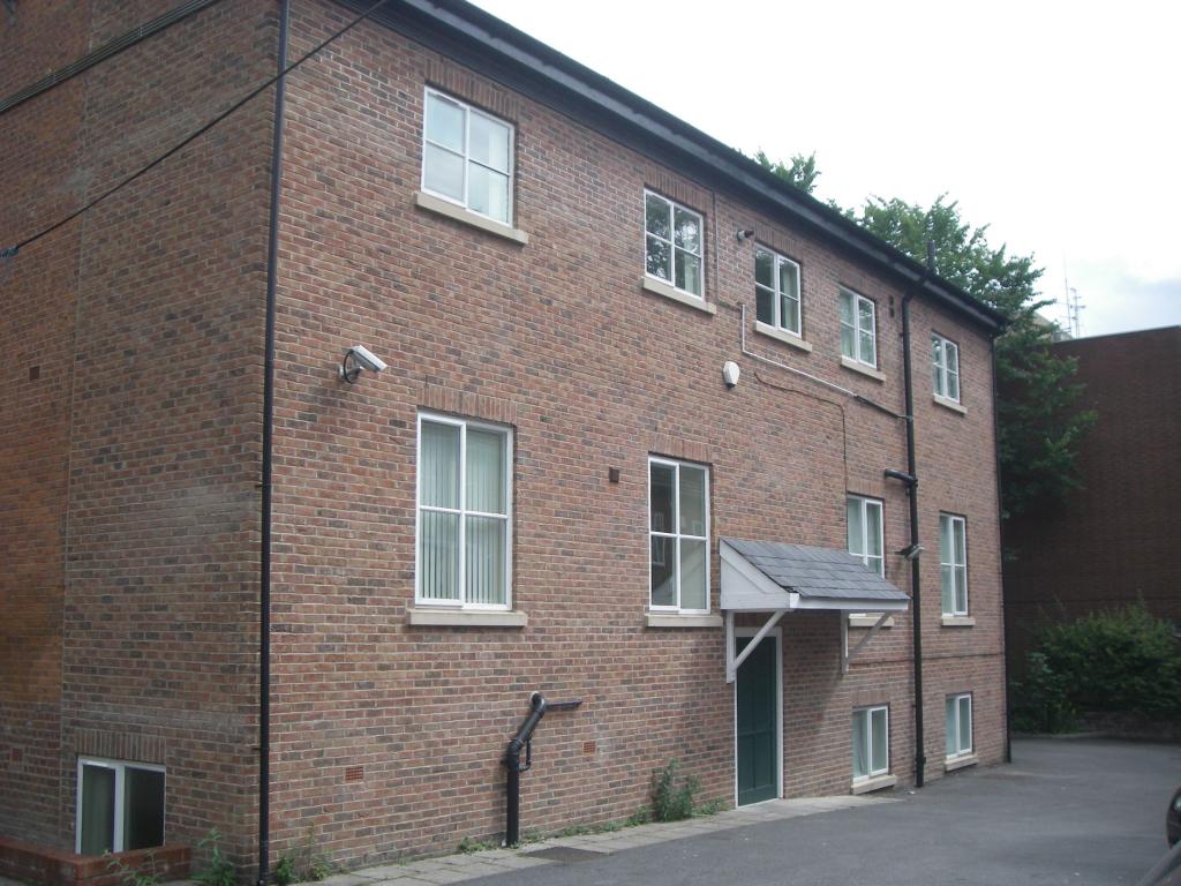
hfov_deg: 49.0
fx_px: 1296
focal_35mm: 38
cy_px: 443
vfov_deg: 37.7
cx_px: 590
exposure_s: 1/640
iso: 64
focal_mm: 6.2
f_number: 2.7
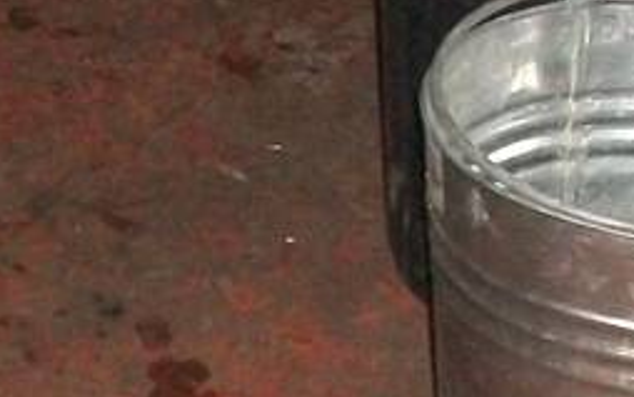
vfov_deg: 6.0
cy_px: 722
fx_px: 3699
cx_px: -267
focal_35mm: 214
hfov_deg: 9.6
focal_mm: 5.7
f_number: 2.9
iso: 400
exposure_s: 1/500
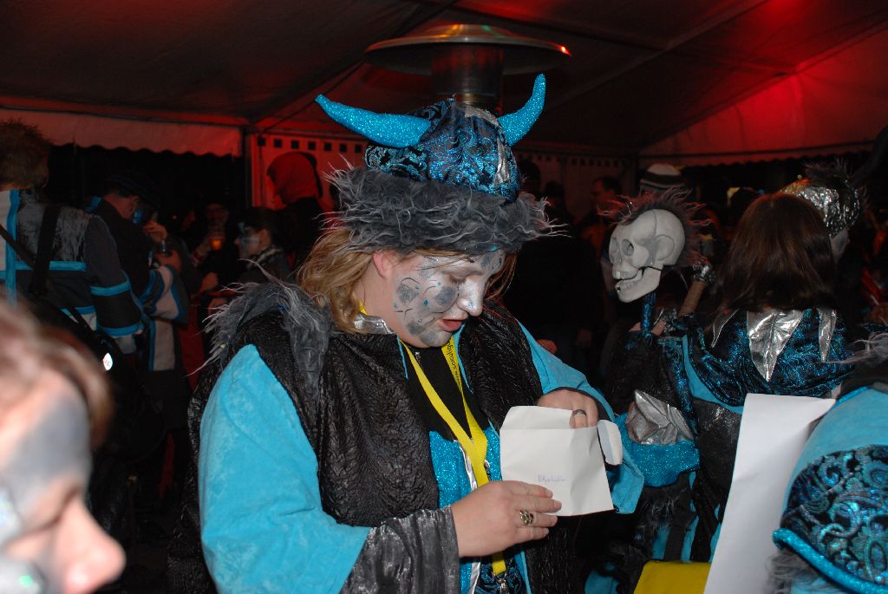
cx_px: 444
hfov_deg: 46.4
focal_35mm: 42
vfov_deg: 32.0
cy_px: 297
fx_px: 1037
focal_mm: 28
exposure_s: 1/60
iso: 200
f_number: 4
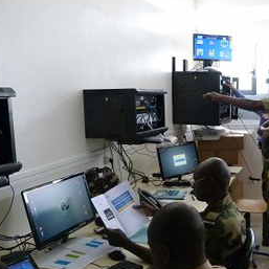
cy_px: 150
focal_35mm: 43
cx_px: 197
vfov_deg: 39.1
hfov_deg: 38.3
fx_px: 378
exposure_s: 1/60
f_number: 2.8
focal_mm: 4.5
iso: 400
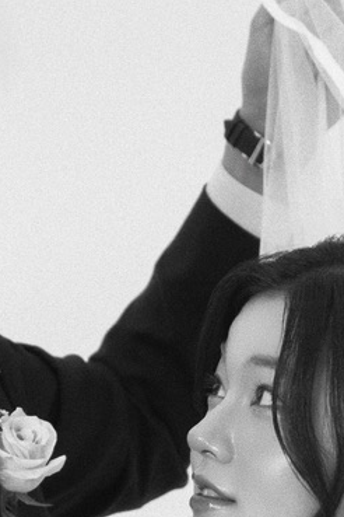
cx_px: 98
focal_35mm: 309
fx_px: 4429
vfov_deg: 6.6
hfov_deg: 4.4
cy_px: 670
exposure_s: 1/250
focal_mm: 70
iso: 250
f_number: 2.8
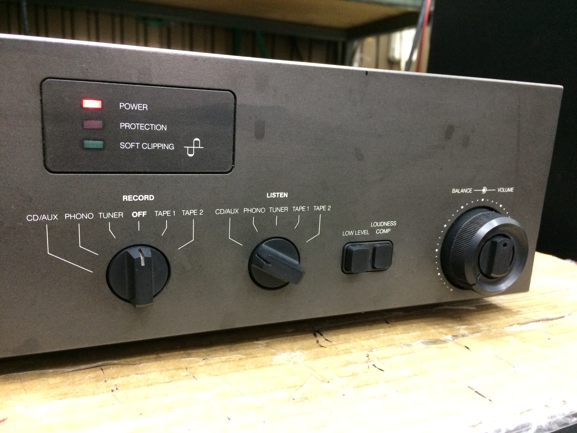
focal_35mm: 29
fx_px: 483
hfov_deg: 61.7
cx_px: 288
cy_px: 216
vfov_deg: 48.2
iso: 320
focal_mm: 4.15
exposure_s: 1/17
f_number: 2.2
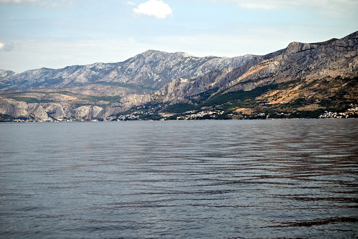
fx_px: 746
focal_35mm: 75
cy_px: 120
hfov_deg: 27.0
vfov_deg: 18.2
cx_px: 179
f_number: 4.5
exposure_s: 1/4000
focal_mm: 75
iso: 250
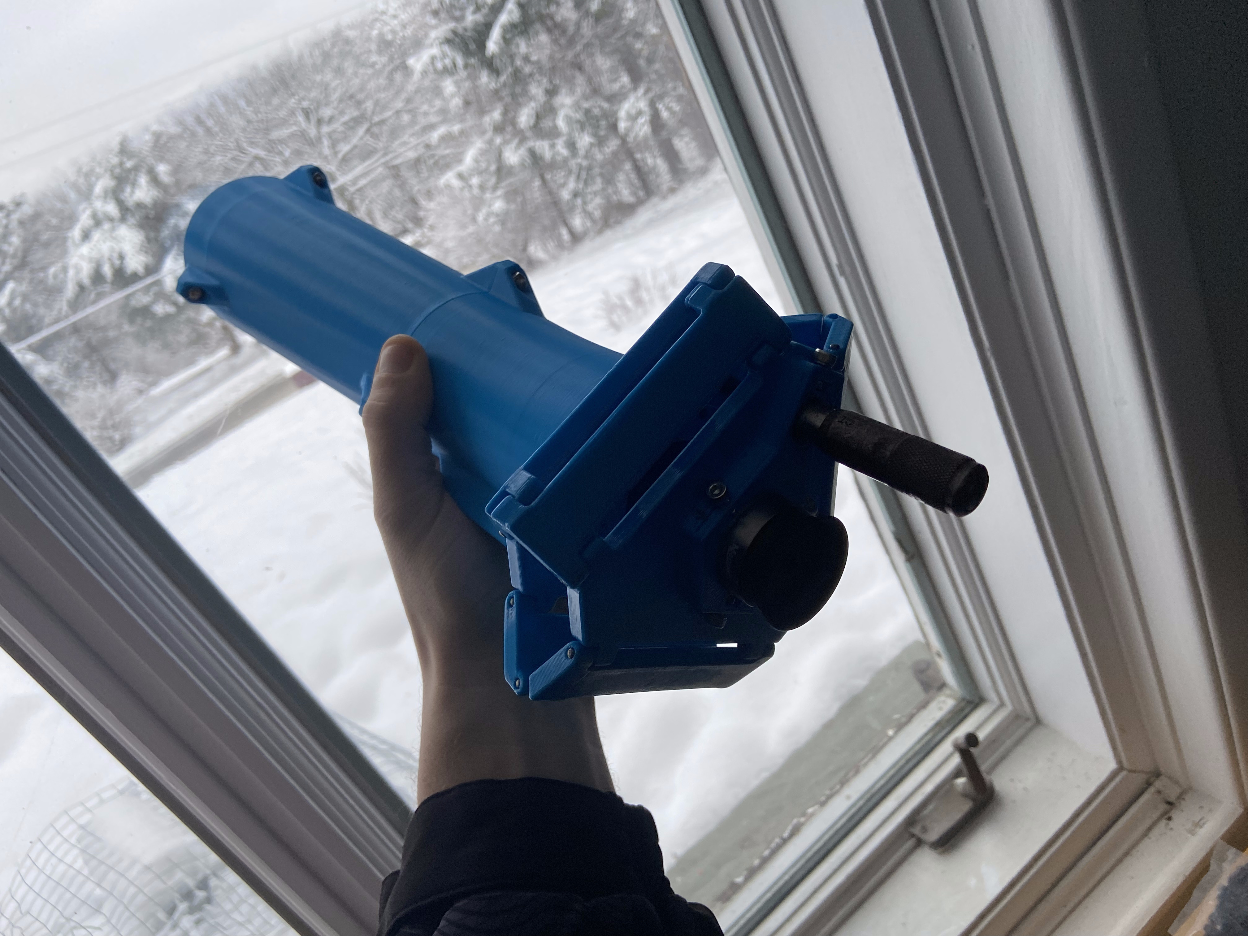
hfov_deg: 67.3
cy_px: 468
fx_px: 937
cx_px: 624
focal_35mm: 26
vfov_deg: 53.1
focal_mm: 4.25
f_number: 1.8
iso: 100
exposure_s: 1/121
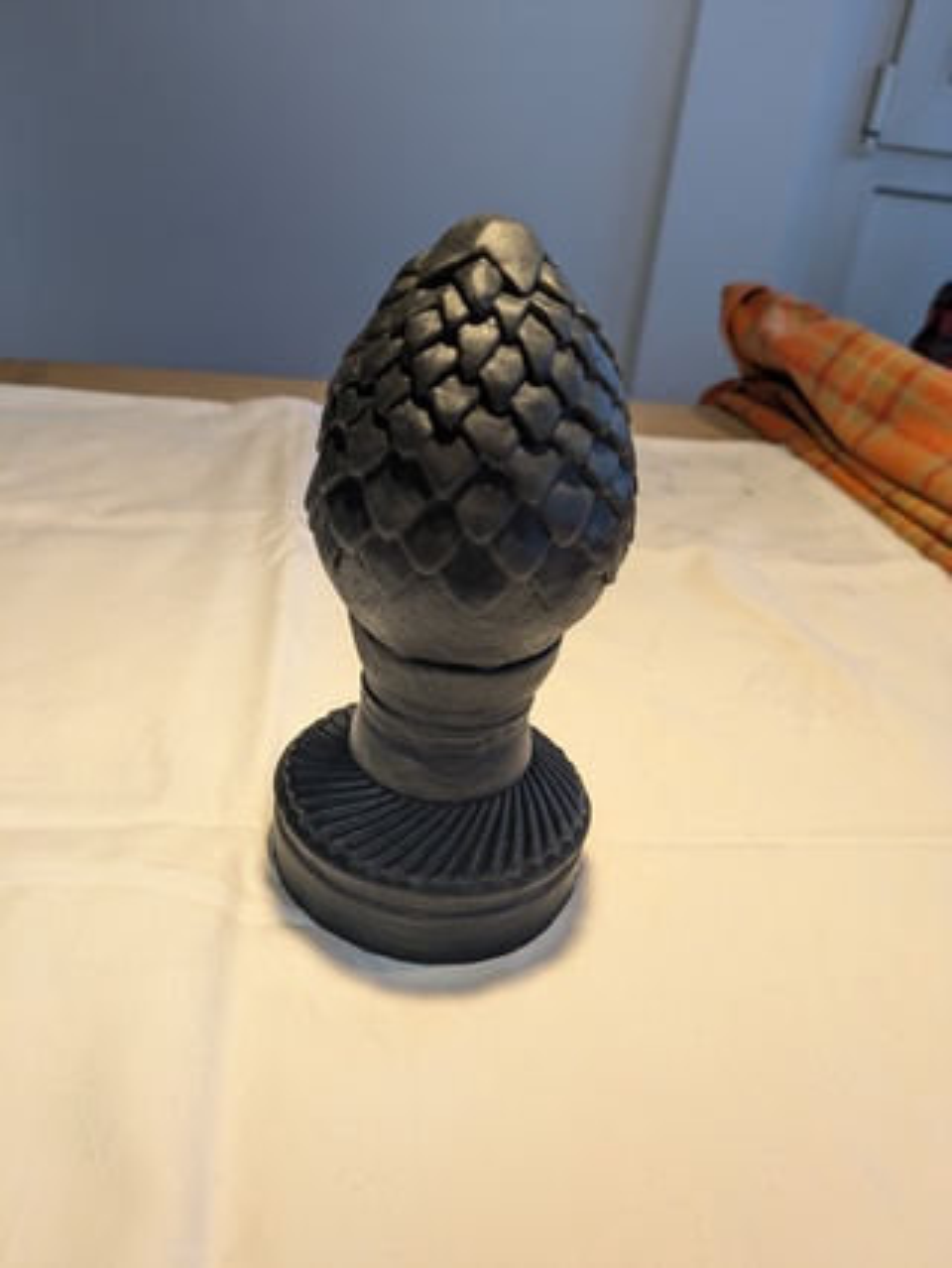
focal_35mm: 25
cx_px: 476
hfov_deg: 54.9
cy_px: 634
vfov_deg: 69.4
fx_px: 916
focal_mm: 5.43
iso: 87
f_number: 1.89
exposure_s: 1/100
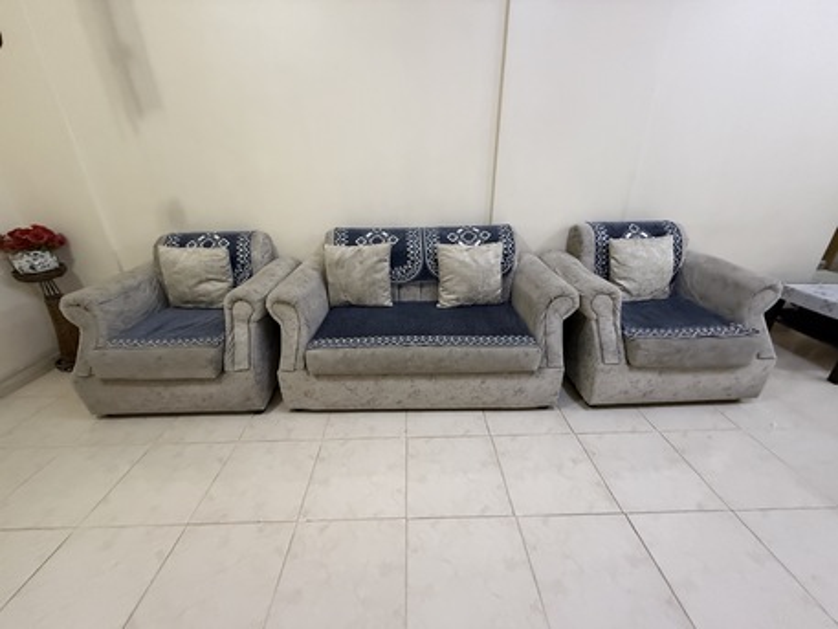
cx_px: 419
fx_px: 339
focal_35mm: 14
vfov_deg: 85.7
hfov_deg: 102.0
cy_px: 314
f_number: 2.2
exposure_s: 1/60
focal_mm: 2.22
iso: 640
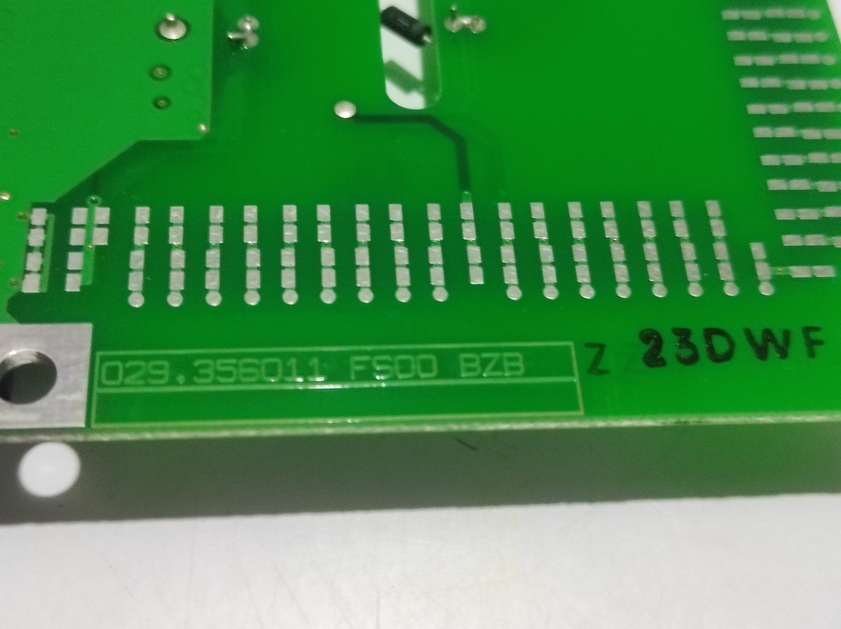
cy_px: 314
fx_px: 607
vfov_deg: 54.8
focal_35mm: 25
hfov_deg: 69.4
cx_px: 420
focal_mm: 5.43
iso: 837
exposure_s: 1/33
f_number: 1.89
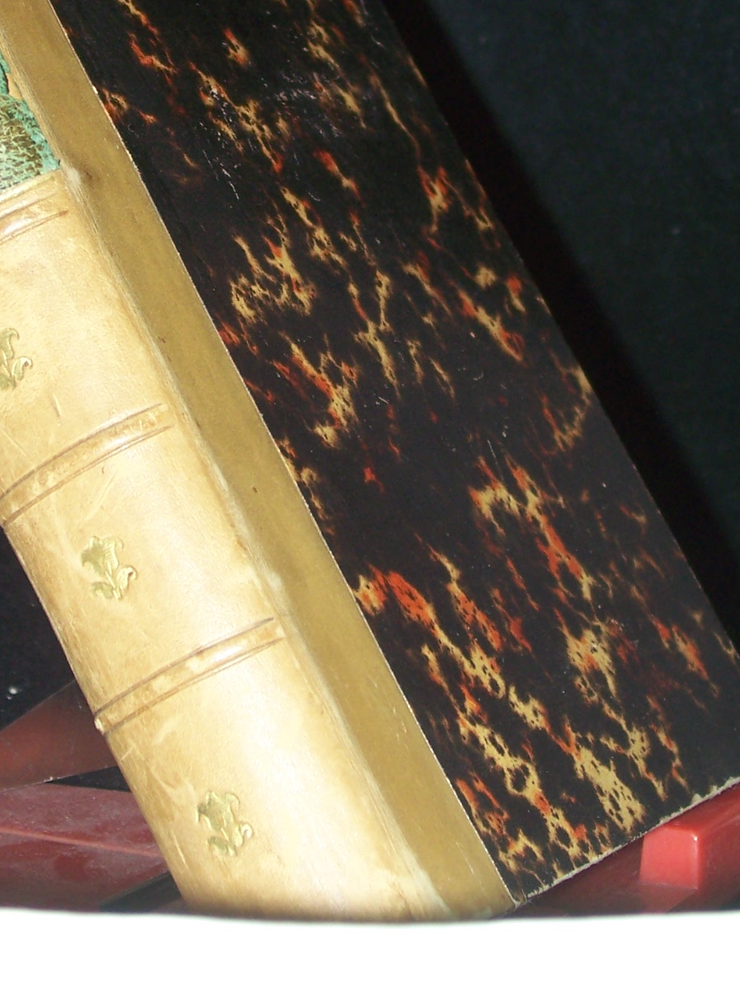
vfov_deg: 19.2
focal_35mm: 102
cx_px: 276
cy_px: 275
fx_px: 2907
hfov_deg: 14.5
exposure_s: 1/80
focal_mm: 8.7
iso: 80
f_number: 3.2
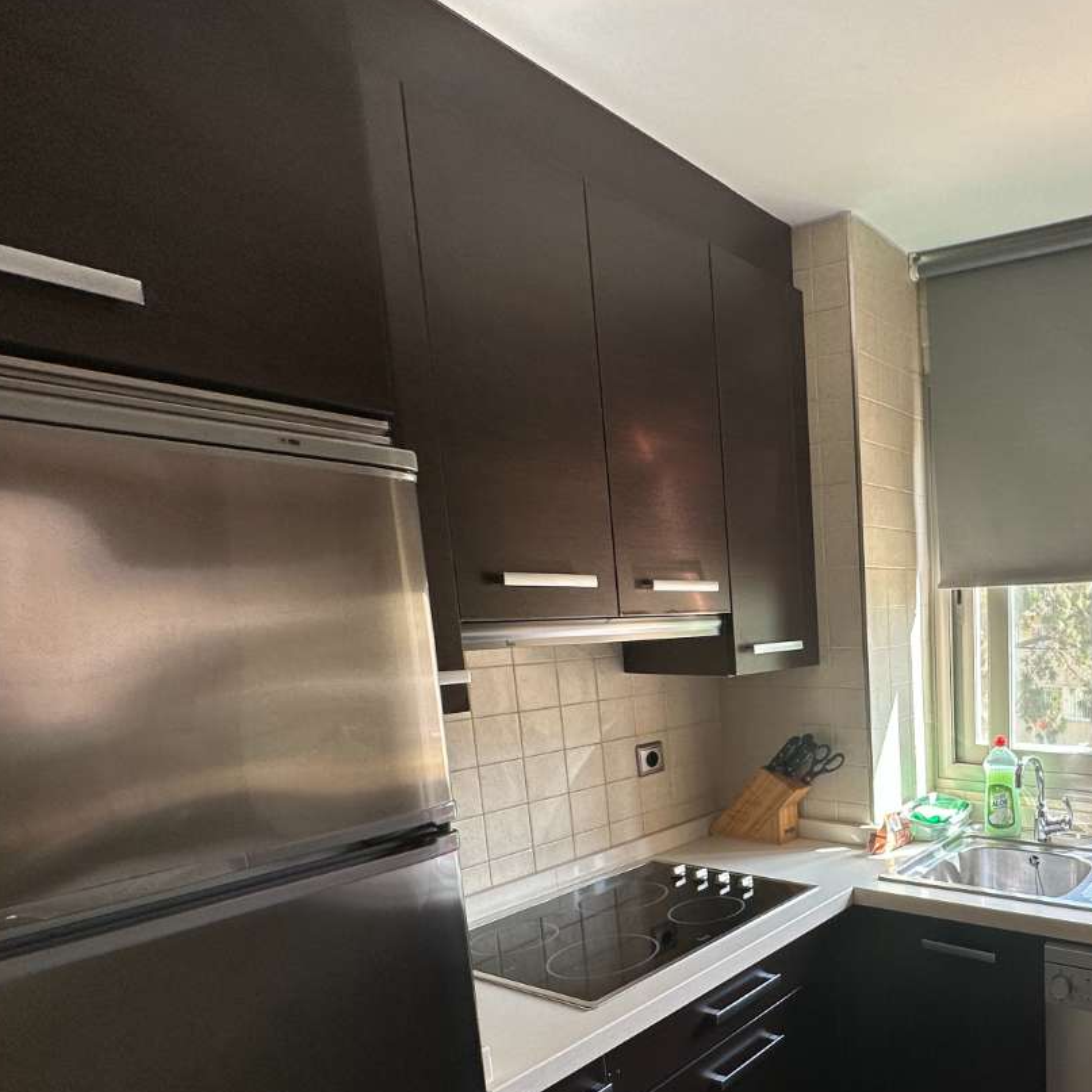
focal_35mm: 23
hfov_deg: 57.9
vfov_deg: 65.5
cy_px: 726
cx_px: 978
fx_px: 821
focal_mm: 2.22
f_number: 2.2
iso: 40
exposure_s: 1/99
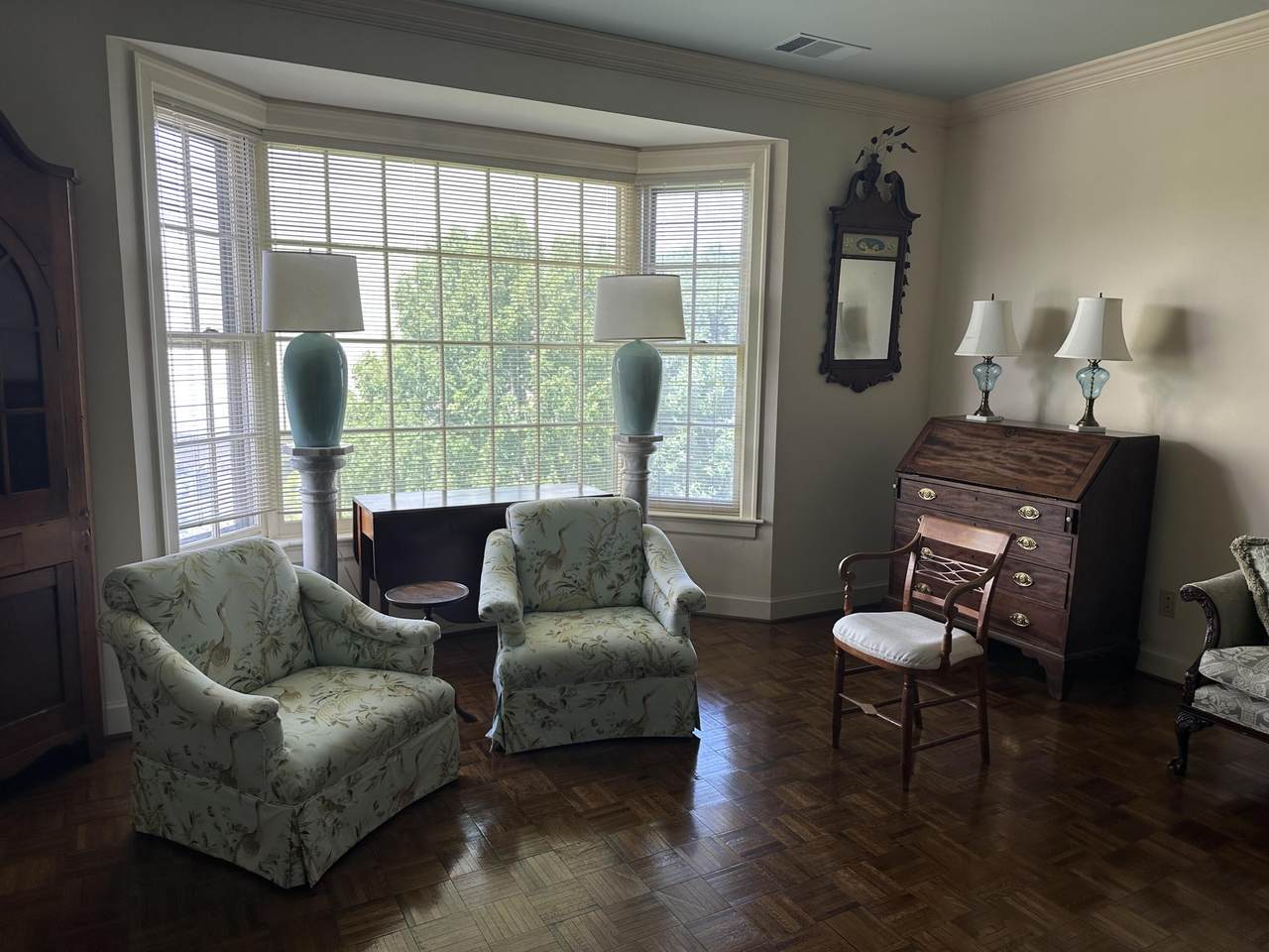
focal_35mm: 24
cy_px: 476
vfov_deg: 56.8
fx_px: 880
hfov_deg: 71.6
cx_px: 634
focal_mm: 6.86
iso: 64
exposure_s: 1/121
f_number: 1.78
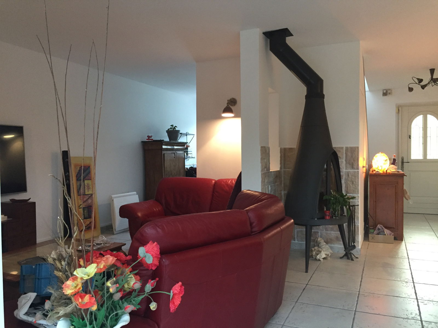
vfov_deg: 48.2
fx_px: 367
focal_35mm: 29
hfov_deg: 61.7
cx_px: 219
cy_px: 164
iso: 250
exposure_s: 1/20
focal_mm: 4.15
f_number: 2.2
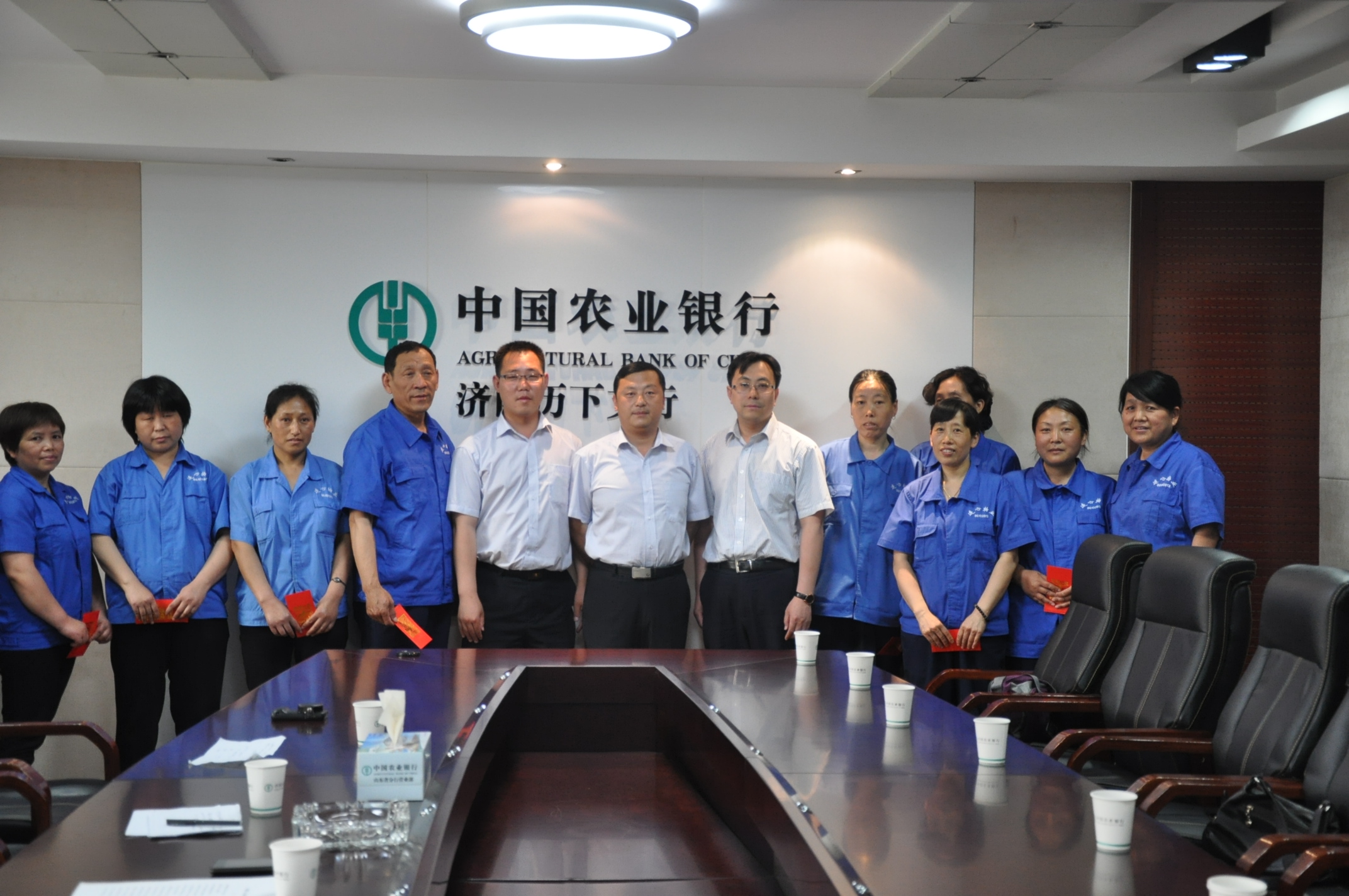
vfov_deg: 23.7
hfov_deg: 35.1
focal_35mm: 57
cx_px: 674
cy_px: 448
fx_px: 2133
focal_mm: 38
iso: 1000
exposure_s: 1/30
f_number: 4.5
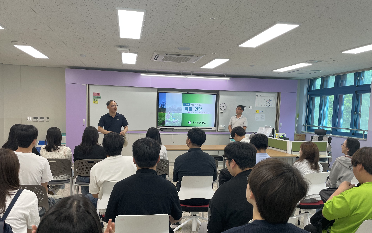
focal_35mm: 29
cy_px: 136
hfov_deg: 64.6
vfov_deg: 43.0
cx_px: 181
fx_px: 294
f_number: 1.6
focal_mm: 4.2
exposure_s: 1/90
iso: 50
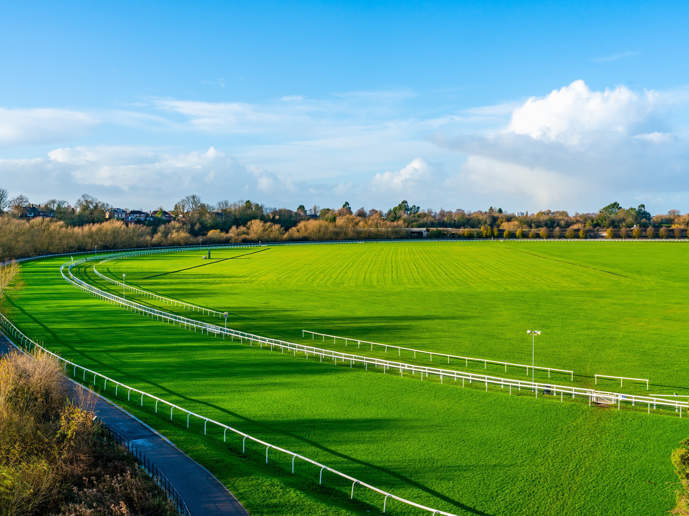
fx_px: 756
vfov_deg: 37.7
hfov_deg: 48.9
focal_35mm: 38
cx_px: 366
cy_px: 257
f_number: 11
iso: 100
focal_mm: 35
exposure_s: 1/125
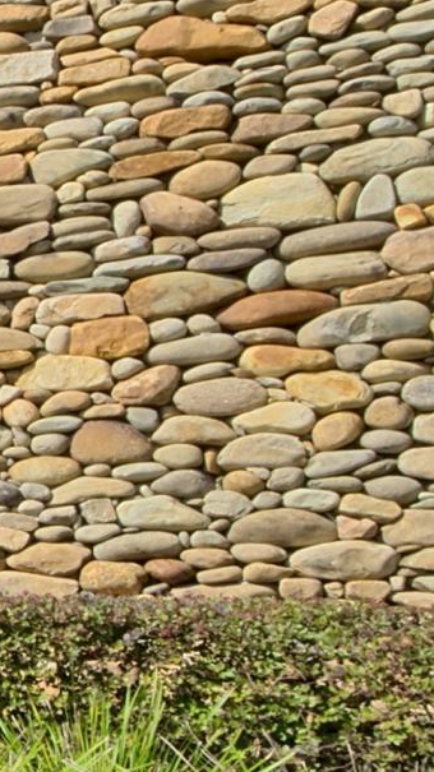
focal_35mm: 78
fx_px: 1597
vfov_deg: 27.1
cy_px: 462
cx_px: -938
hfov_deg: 10.2
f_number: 22
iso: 200
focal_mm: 15
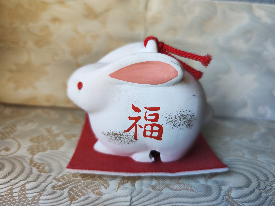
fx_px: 183
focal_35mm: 23
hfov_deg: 73.9
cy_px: 103
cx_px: 138
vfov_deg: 58.9
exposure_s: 1/100
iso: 305
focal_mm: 7.01
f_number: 1.69
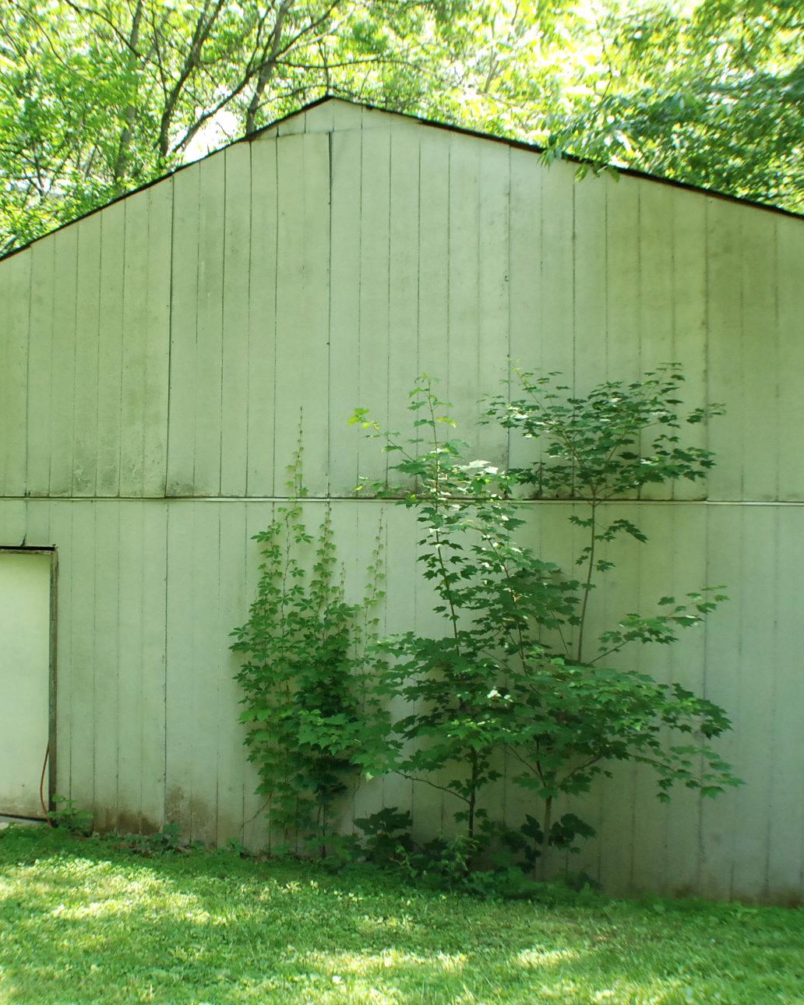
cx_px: 292
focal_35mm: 55
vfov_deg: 34.2
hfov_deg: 27.5
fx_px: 1636
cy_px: 503
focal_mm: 26
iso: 1000
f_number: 8
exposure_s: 1/250
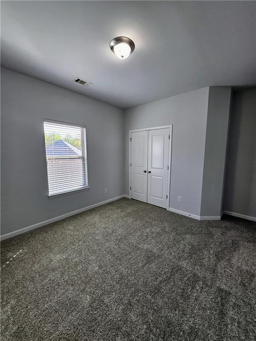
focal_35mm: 13
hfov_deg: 89.9
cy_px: 170
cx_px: 128
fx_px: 128
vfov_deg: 106.2
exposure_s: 1/120
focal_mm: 1.74
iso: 64
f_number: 2.2
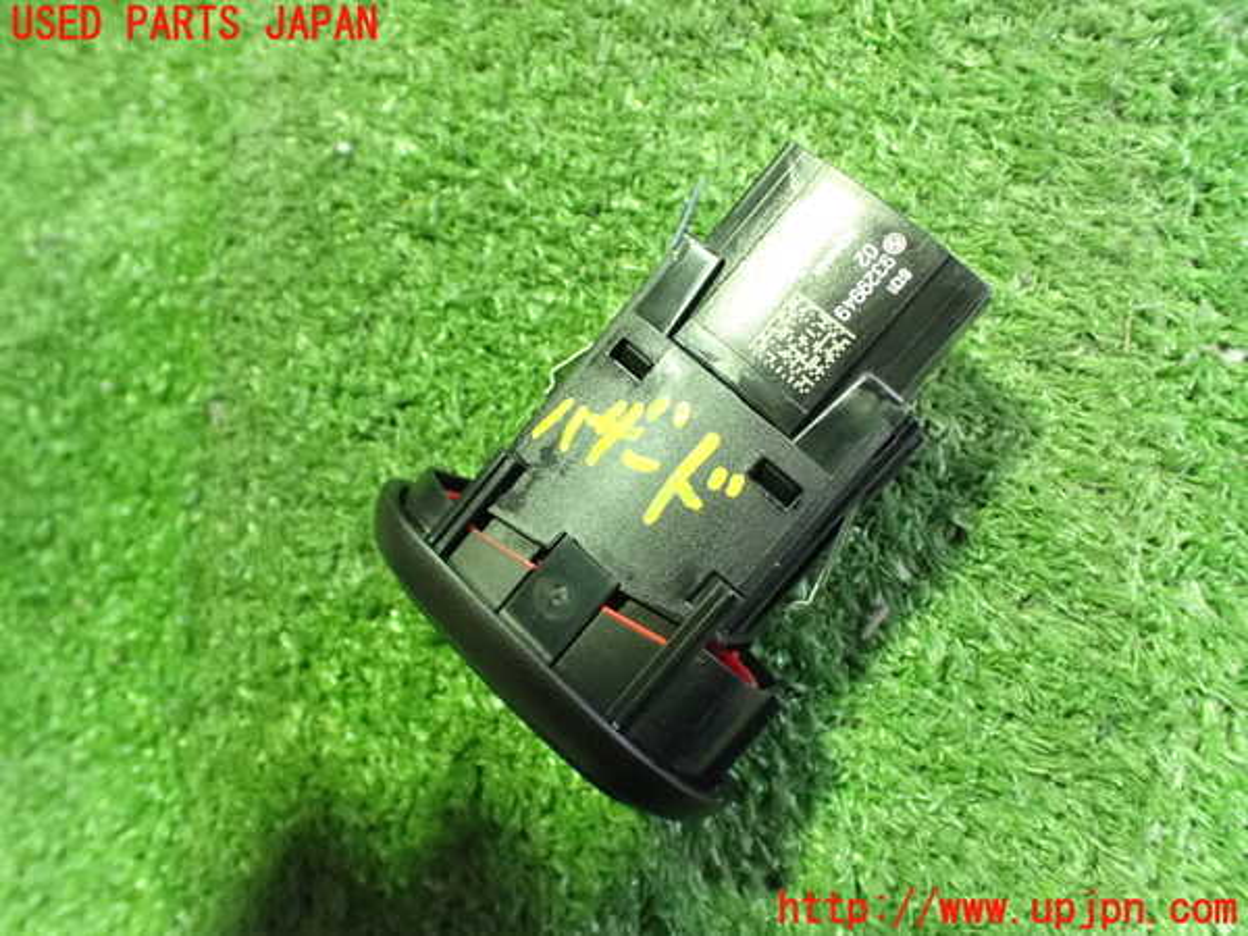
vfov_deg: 46.8
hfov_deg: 60.0
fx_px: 1082
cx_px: 624
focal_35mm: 30
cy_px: 468
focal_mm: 5.4
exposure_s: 1/30
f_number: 2.3
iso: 1600
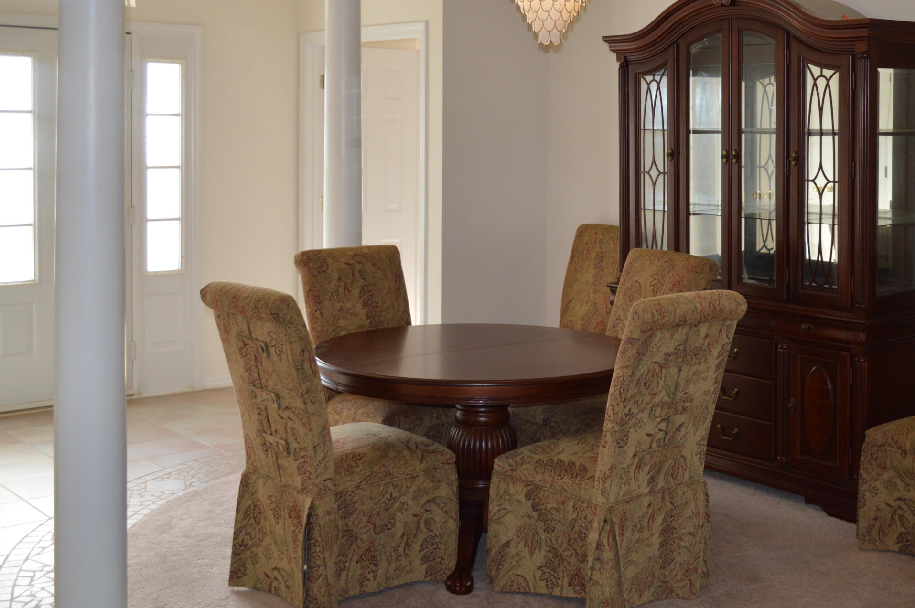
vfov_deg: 28.3
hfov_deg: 41.3
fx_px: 1193
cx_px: 624
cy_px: 186
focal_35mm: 47
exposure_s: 1/100
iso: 400
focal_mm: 20
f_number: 4
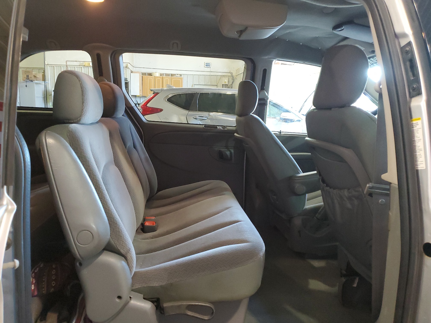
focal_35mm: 26
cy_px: 162
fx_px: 324
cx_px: 216
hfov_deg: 67.3
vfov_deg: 53.1
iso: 365
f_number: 1.5
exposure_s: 1/40
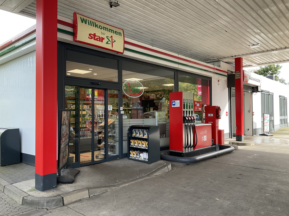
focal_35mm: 29
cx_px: 144
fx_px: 242
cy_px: 108
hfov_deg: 61.7
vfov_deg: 48.2
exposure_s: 1/120
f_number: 1.8
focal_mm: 3
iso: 20
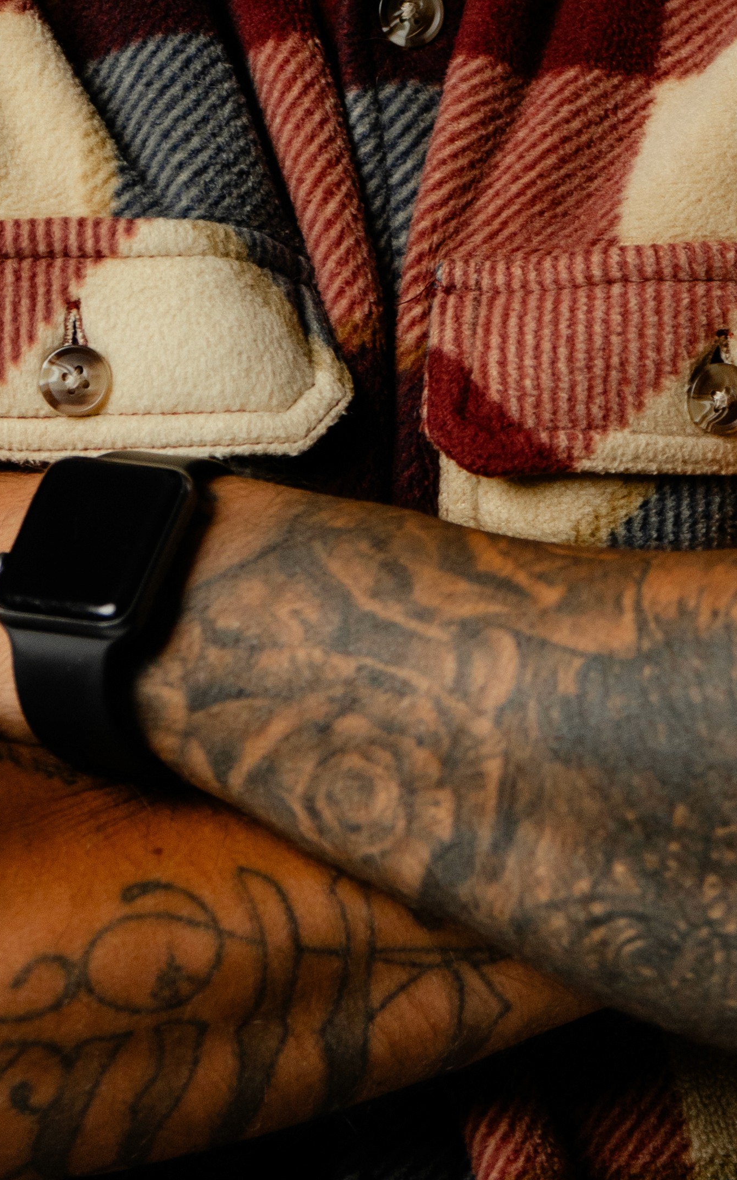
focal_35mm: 354
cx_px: 334
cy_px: -411
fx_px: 11379
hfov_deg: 3.7
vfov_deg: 5.9
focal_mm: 107
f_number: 2.8
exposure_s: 1/160
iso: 400
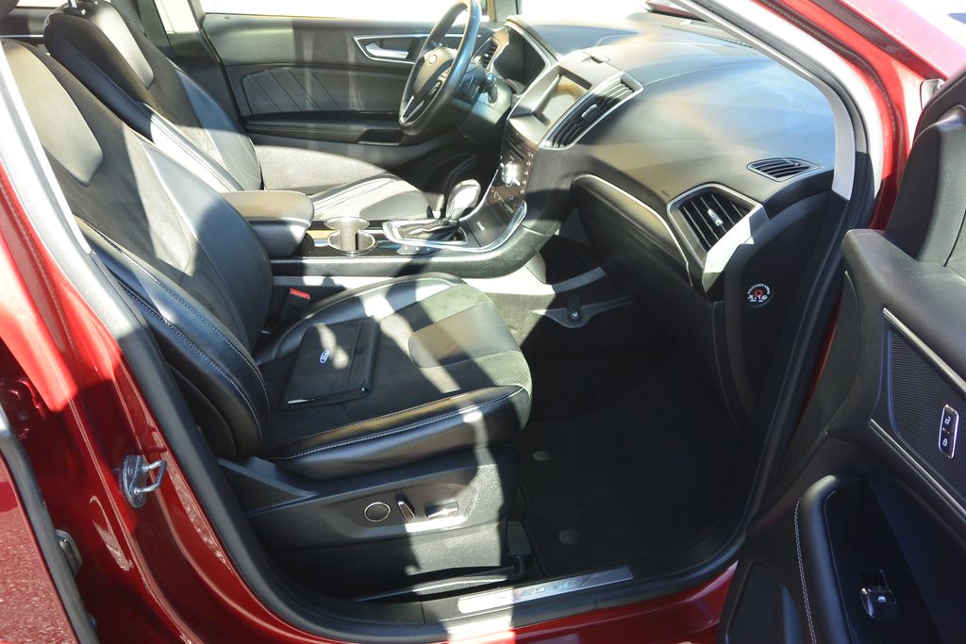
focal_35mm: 27
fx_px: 725
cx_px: 483
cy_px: 322
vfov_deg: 47.9
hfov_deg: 67.4
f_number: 3.5
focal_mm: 10
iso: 160
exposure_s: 1/125
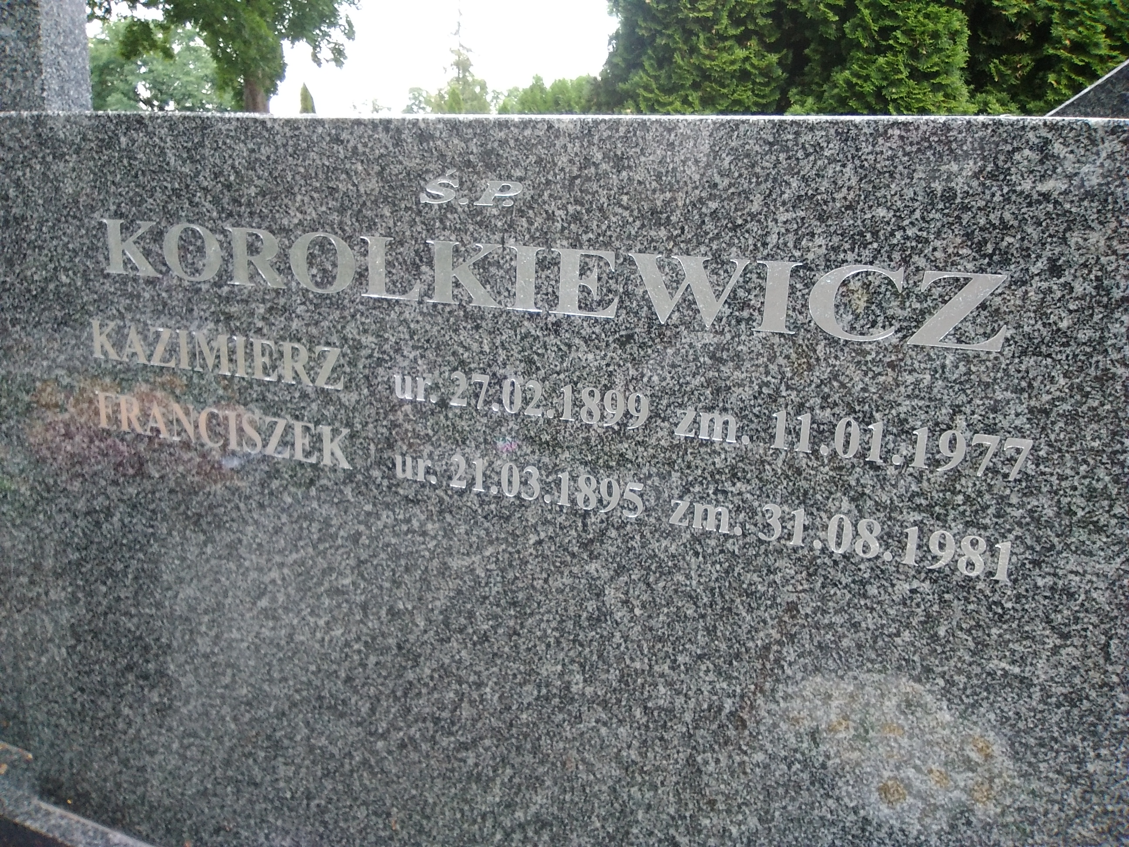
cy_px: 424
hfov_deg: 61.7
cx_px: 564
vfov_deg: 48.2
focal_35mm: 29
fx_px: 946
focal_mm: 2.39
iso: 133
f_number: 2.4
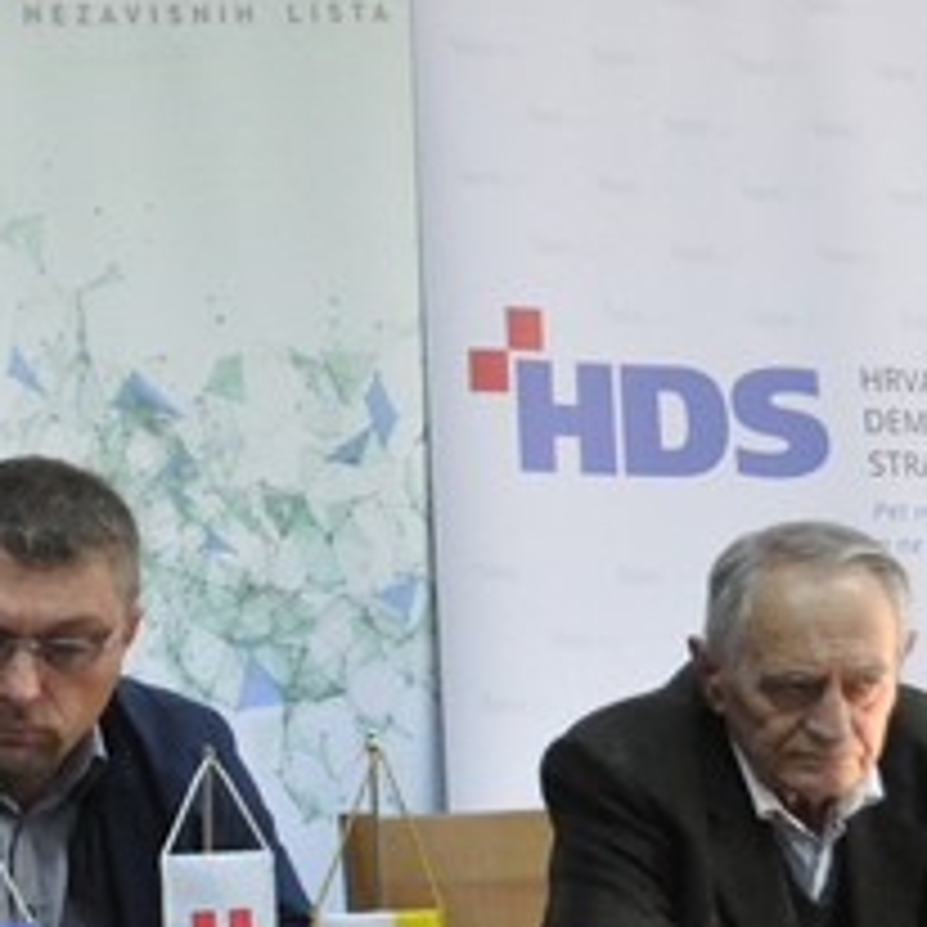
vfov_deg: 11.9
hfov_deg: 11.1
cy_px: 709
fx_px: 4444
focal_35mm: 147
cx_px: -724
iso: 3200
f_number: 5.6
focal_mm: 29
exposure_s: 1/125
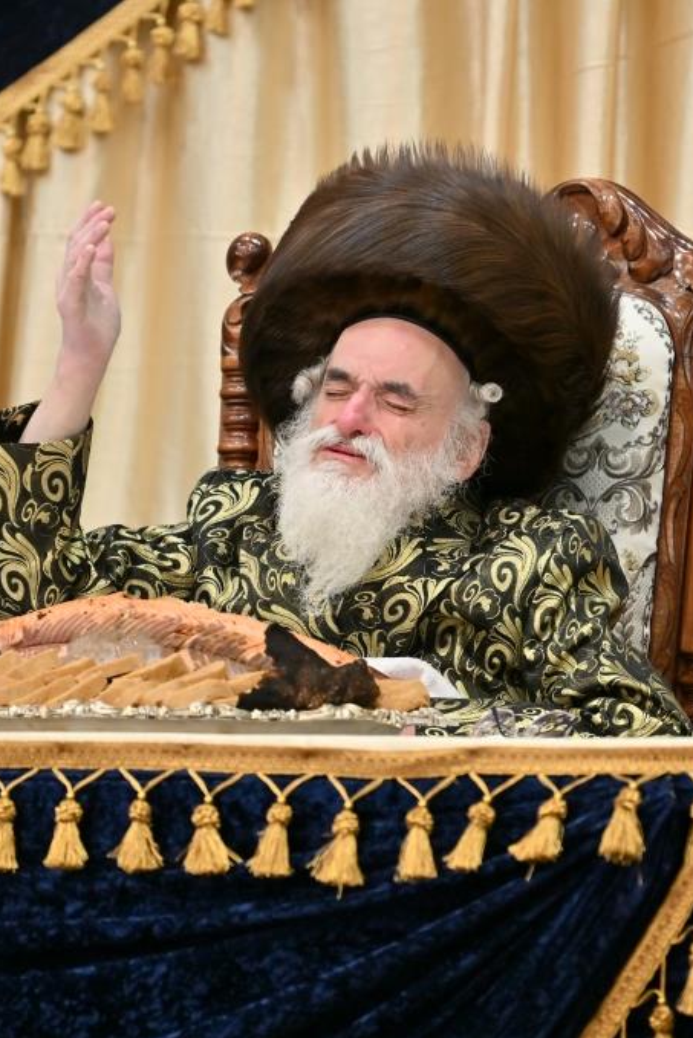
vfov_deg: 4.6
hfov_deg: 3.0
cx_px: 333
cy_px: 520
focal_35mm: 452
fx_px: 13044
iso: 320
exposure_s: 1/250
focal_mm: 200
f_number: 2.8
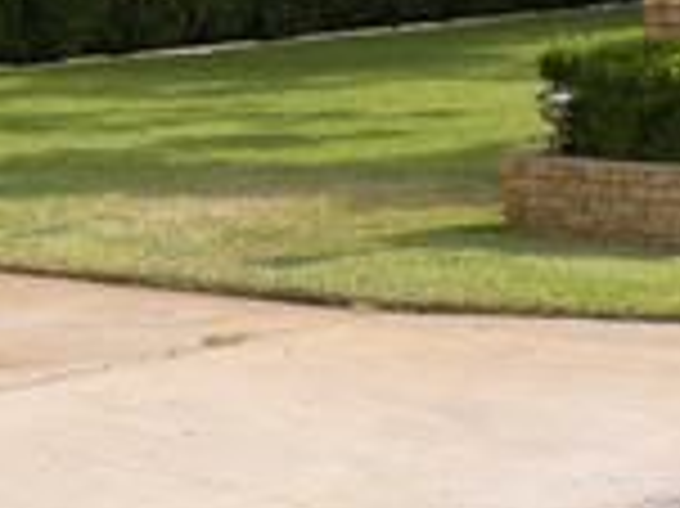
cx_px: -666
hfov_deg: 12.1
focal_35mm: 146
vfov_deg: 10.0
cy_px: -130
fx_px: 2866
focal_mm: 5.8
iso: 64
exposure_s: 1/169
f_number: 5.6
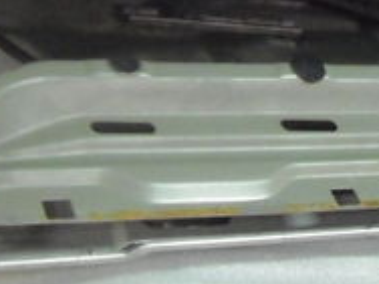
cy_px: -22
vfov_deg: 11.6
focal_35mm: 126
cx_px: 296
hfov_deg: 15.6
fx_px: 1380
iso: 800
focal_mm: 6.2
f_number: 2.7
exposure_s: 1/20
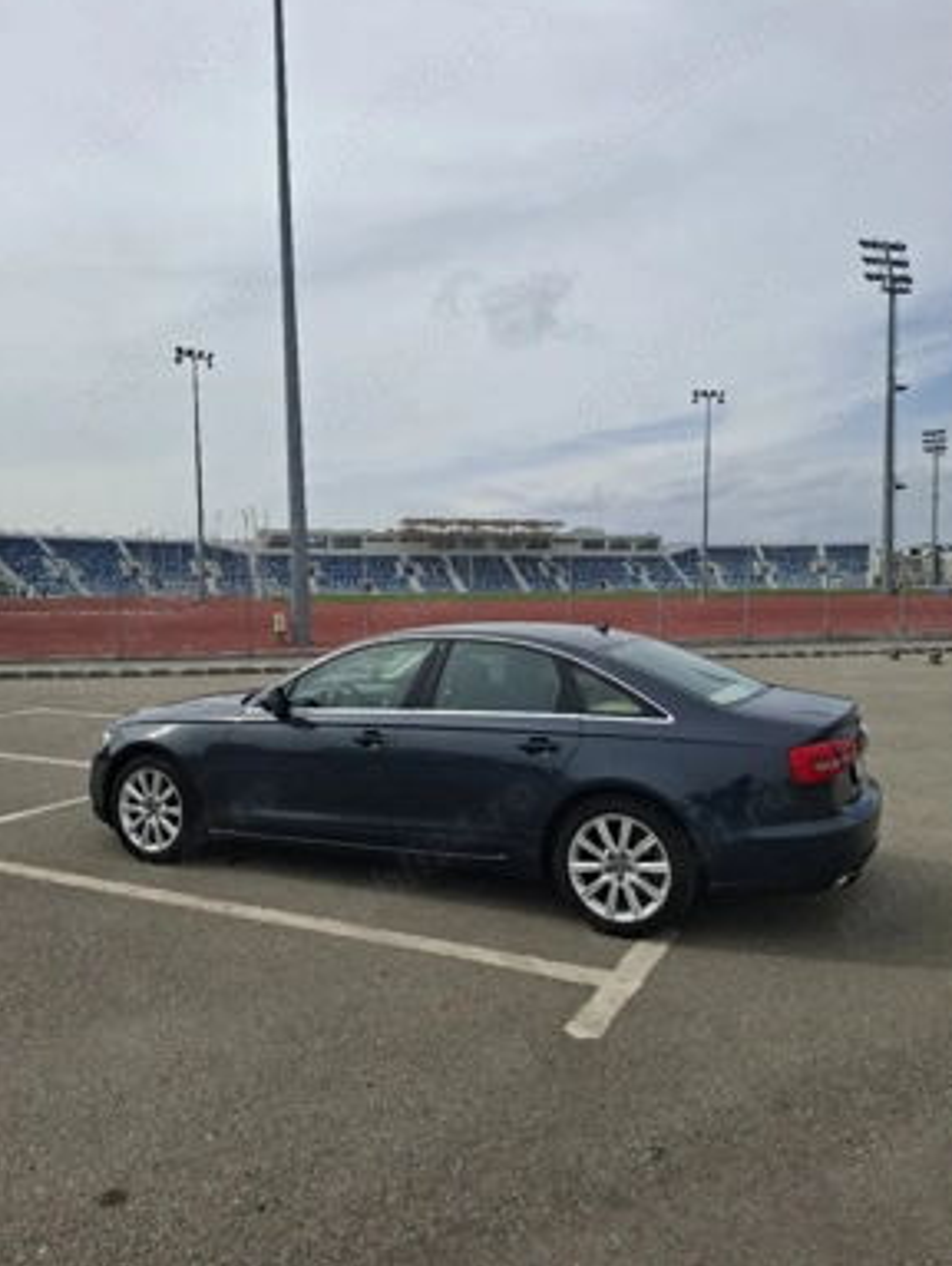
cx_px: 493
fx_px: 879
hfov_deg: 56.9
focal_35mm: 24
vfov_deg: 71.5
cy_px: 641
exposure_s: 1/2500
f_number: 1.8
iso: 50
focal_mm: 5.54
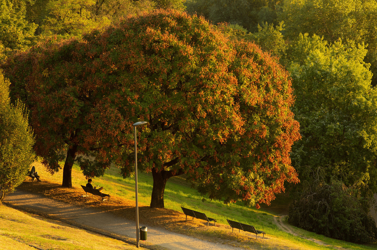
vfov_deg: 11.9
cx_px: 188
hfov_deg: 17.8
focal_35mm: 115
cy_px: 125
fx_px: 1203
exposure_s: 1/40
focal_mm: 77
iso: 100
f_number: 6.3
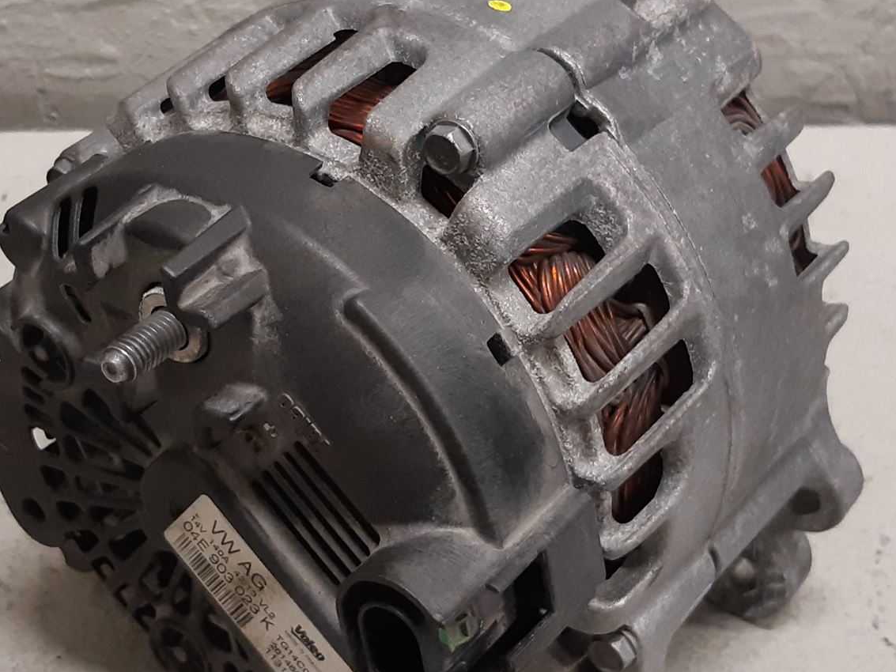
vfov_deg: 30.9
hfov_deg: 40.3
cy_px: 326
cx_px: 366
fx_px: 1217
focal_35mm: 47
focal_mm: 3.93
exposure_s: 1/50
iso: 200
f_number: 1.7
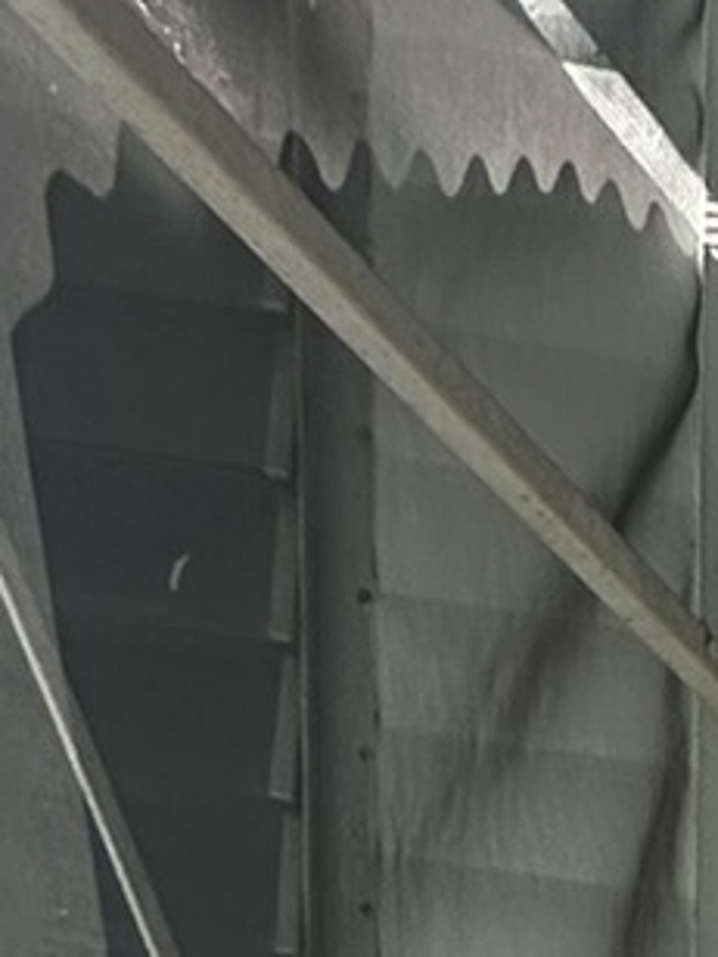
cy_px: 2607
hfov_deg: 11.8
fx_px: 2572
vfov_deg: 12.7
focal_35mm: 93
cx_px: 1884
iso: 40
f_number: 2.2
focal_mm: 2.22
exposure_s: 1/504
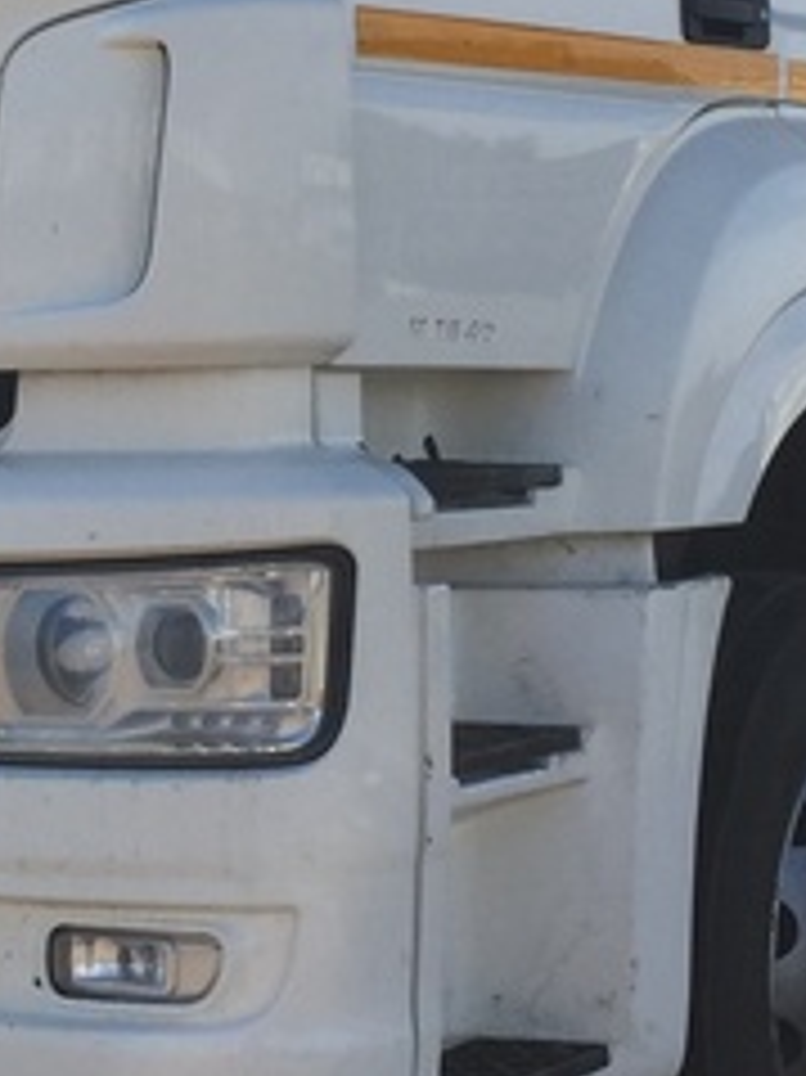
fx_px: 3076
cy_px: 257
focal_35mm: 99
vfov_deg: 19.7
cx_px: 176
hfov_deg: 14.8
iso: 32
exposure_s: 1/1522
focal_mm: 4.15
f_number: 2.2
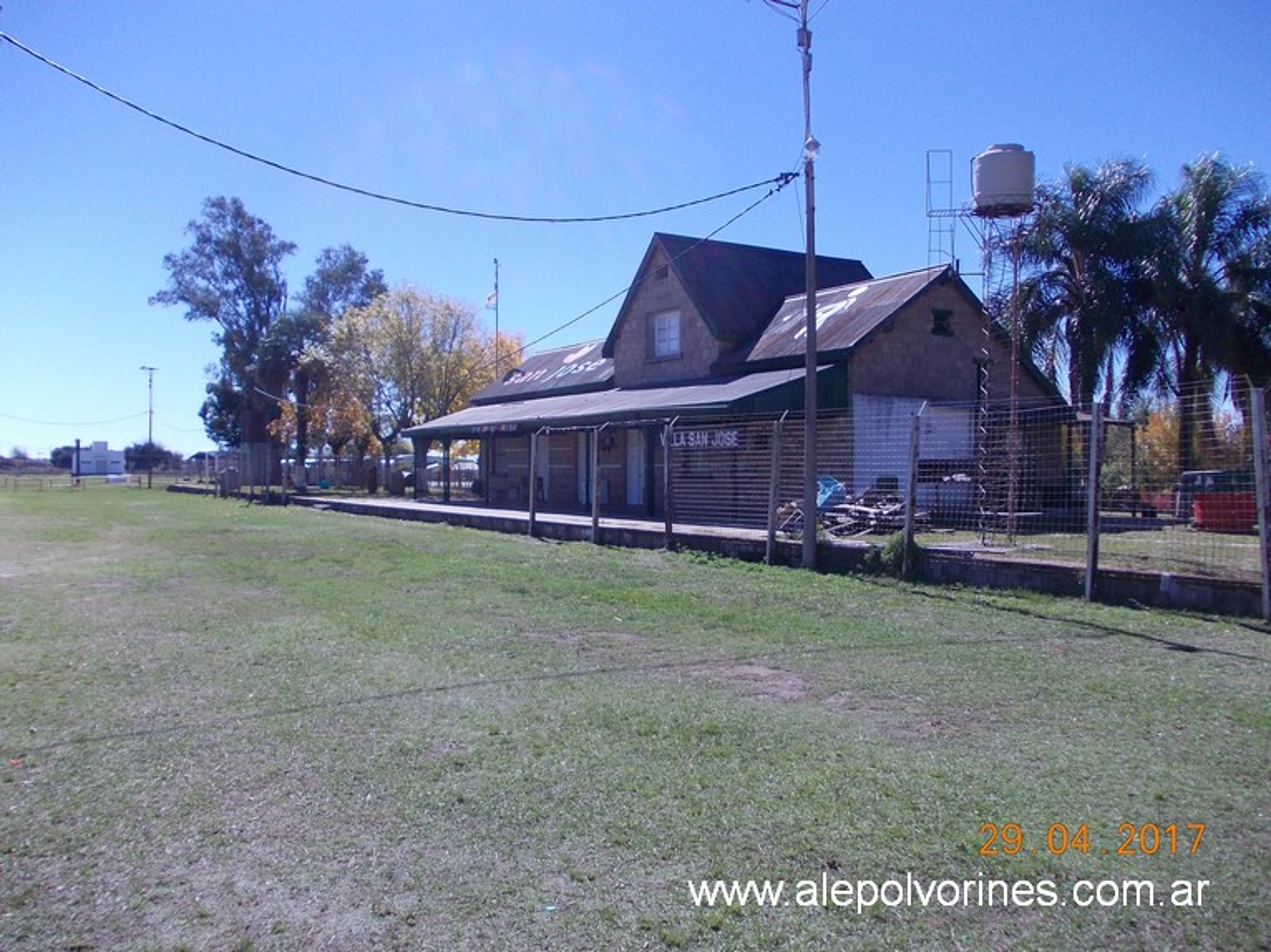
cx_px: 636
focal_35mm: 28
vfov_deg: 49.7
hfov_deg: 63.5
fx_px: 1028
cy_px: 476
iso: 80
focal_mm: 4
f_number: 5.4
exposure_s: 1/320
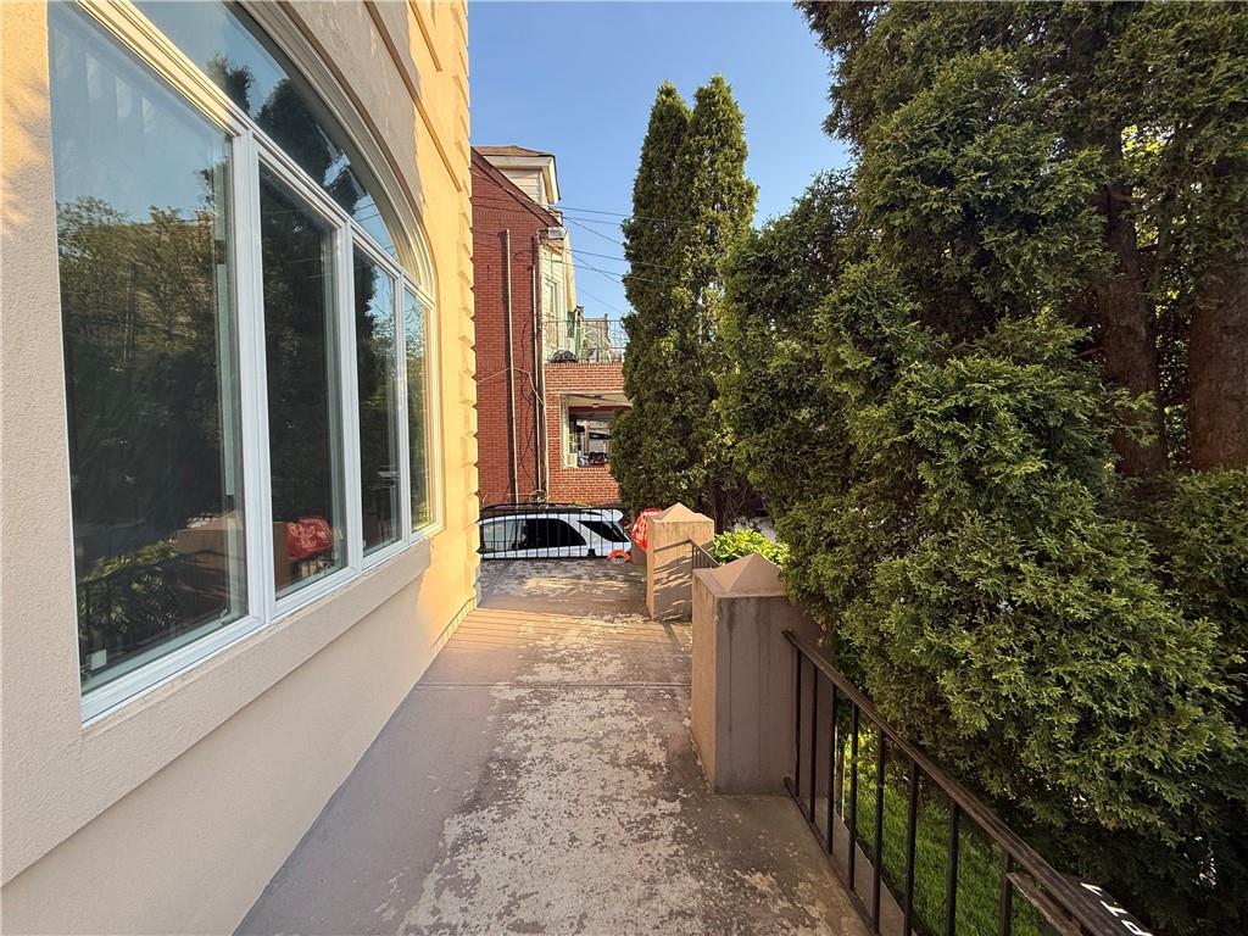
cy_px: 468
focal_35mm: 14
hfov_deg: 102.1
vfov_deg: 85.7
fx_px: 505
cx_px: 624
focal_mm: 2.22
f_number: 2.2
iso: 64
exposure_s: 1/498
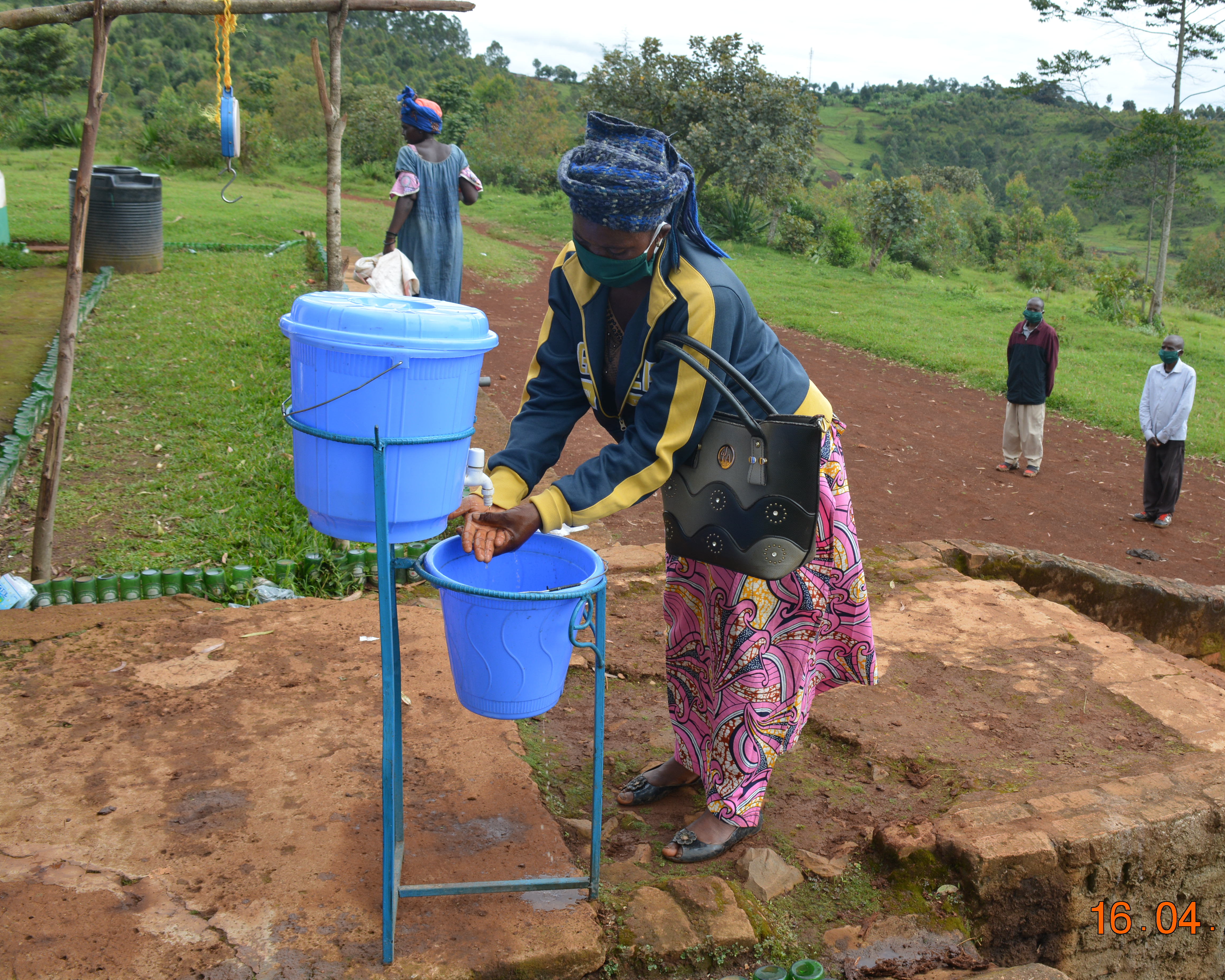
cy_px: 467
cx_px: 796
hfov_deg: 53.4
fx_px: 1196
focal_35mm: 33
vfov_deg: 44.5
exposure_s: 1/250
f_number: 8
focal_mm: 18
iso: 200
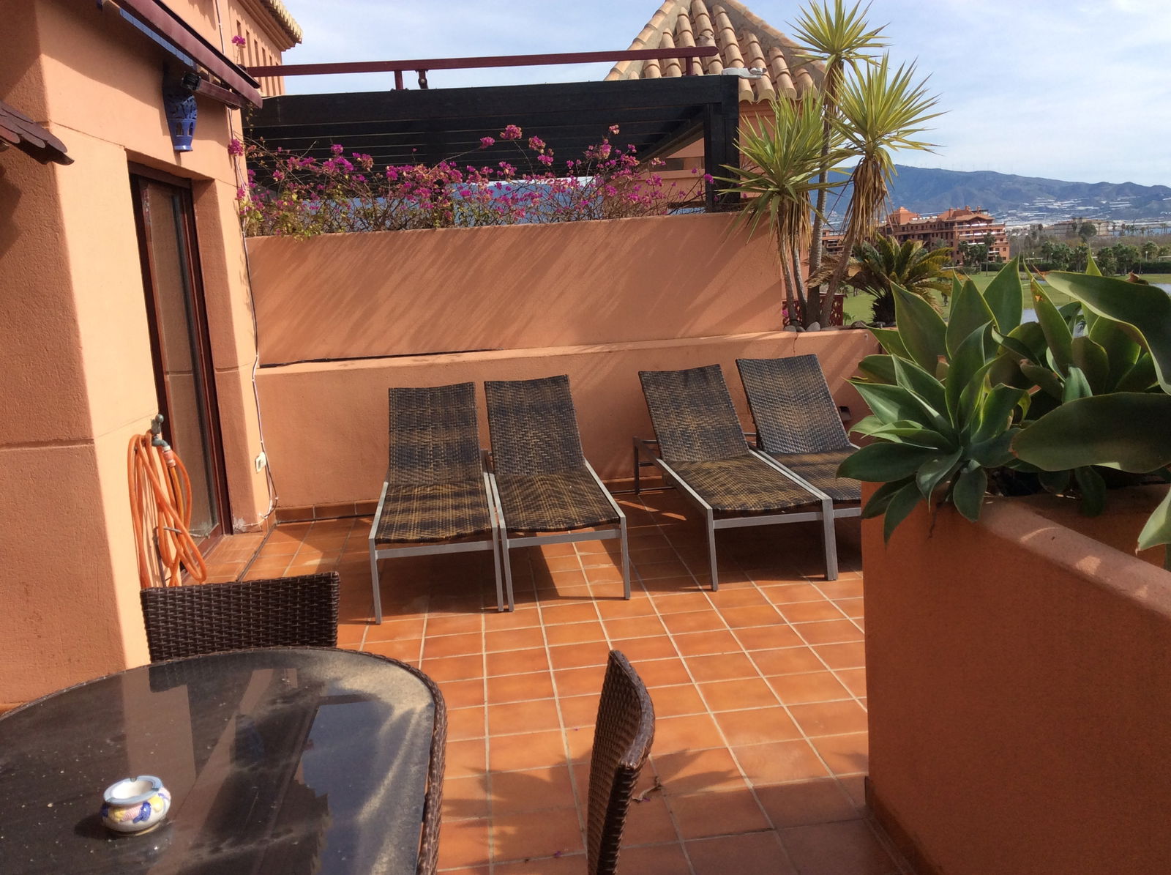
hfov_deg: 56.9
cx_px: 586
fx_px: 1081
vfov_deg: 44.1
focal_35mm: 32
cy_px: 438
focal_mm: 3.3
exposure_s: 1/1217
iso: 32
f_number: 2.4
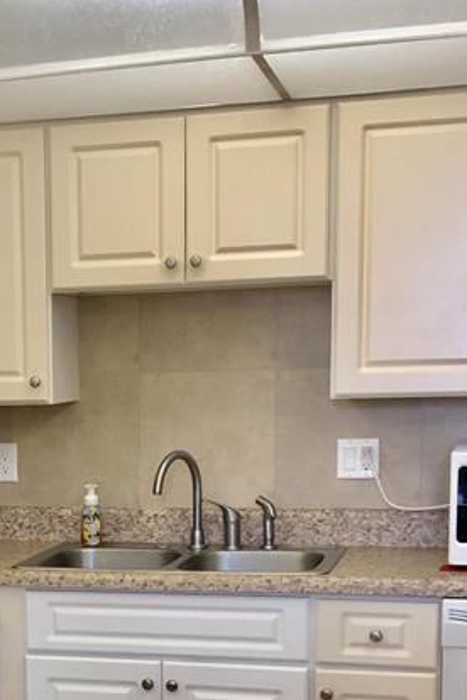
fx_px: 1401
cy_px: 612
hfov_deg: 18.4
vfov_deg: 27.2
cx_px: -2
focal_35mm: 72
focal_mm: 4
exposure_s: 1/30
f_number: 1.8
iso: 25
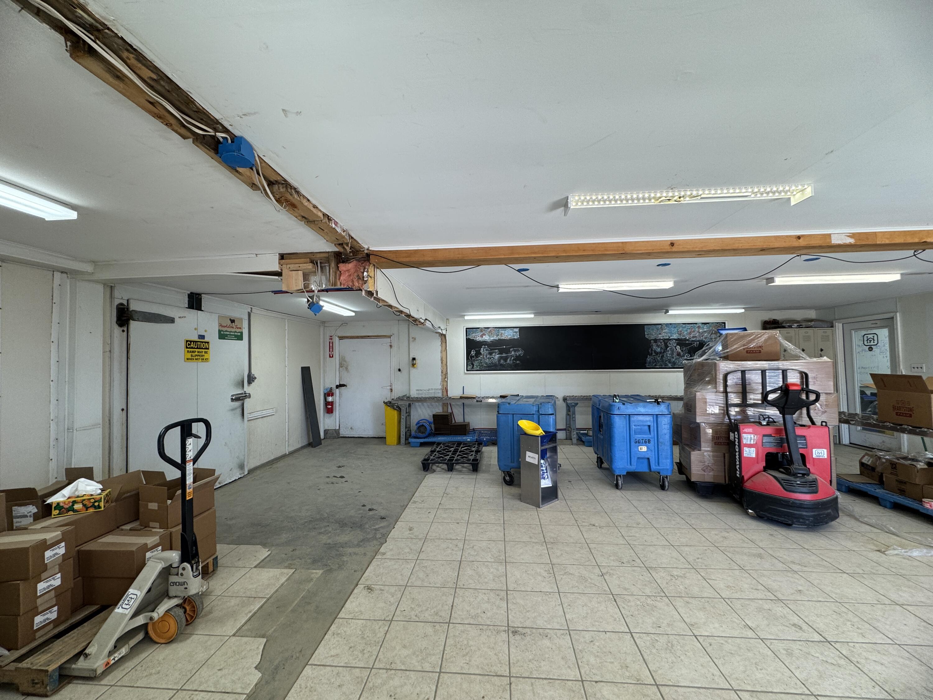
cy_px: 350
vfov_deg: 85.7
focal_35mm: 14
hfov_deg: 102.1
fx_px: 377
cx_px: 466
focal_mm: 2.22
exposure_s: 1/120
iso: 64
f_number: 2.2
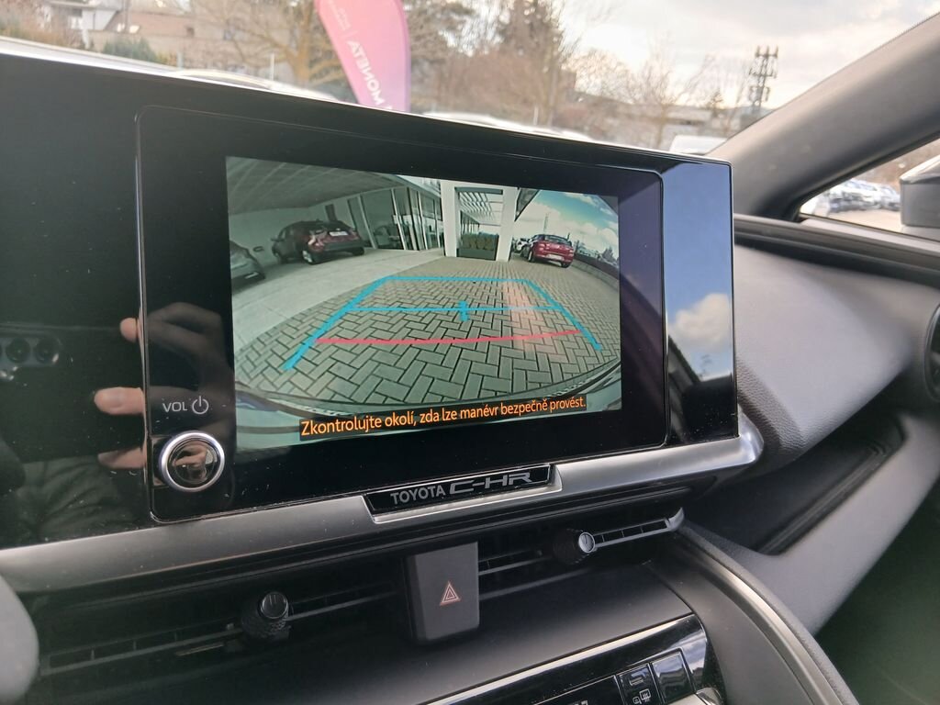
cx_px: 470
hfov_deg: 67.3
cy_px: 352
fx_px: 706
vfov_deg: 53.1
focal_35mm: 26
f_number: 1.8
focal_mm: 3.98
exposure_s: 1/50
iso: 50
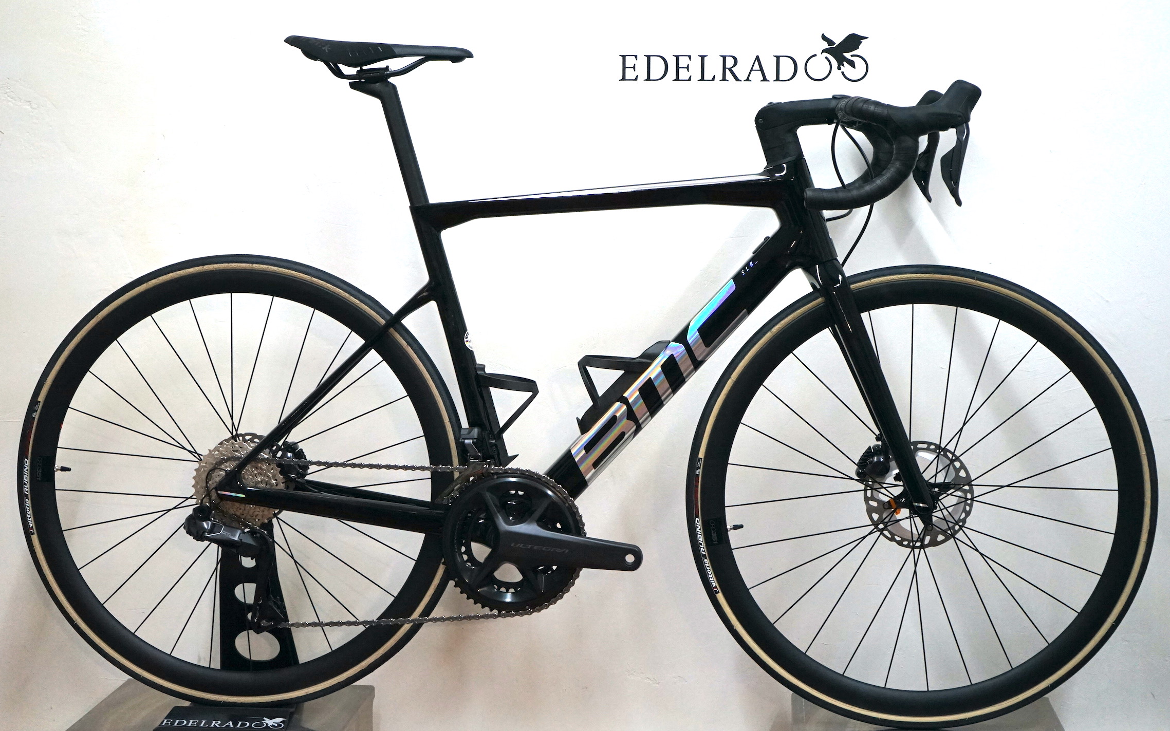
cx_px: 583
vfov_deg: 18.1
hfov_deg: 28.6
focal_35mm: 72
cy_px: 382
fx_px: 2296
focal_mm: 70
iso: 2500
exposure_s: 1/160
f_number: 5.6
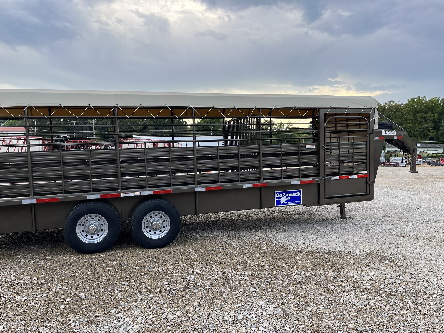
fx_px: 333
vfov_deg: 53.1
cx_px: 222
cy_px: 166
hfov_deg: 67.3
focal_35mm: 26
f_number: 1.6
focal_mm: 5.1
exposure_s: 1/756
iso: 50
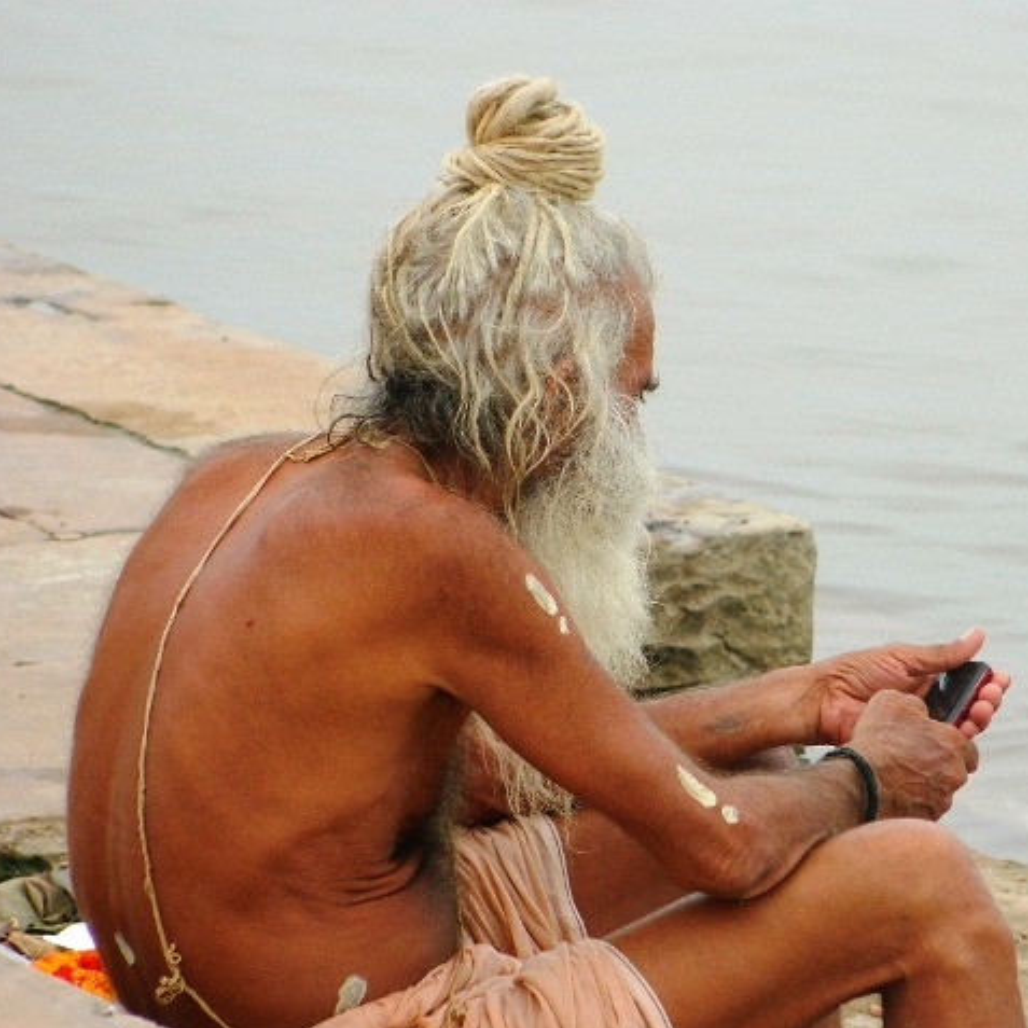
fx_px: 20898
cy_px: 515
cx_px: 681
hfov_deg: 2.8
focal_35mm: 622
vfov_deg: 2.8
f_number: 5.8
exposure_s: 1/125
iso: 160
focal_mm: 94.5
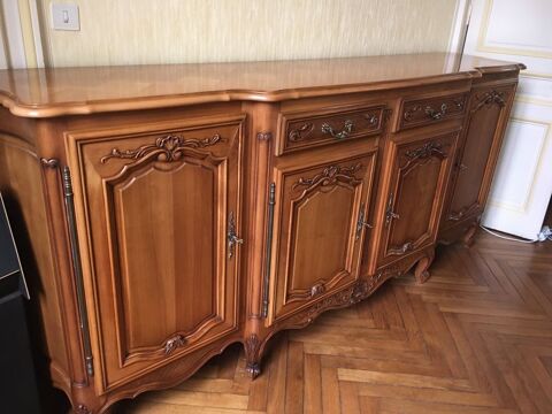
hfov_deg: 61.7
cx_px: 276
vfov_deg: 48.2
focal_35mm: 29
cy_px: 207
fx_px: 462
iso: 200
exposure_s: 1/20
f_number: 2.2
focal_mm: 4.15
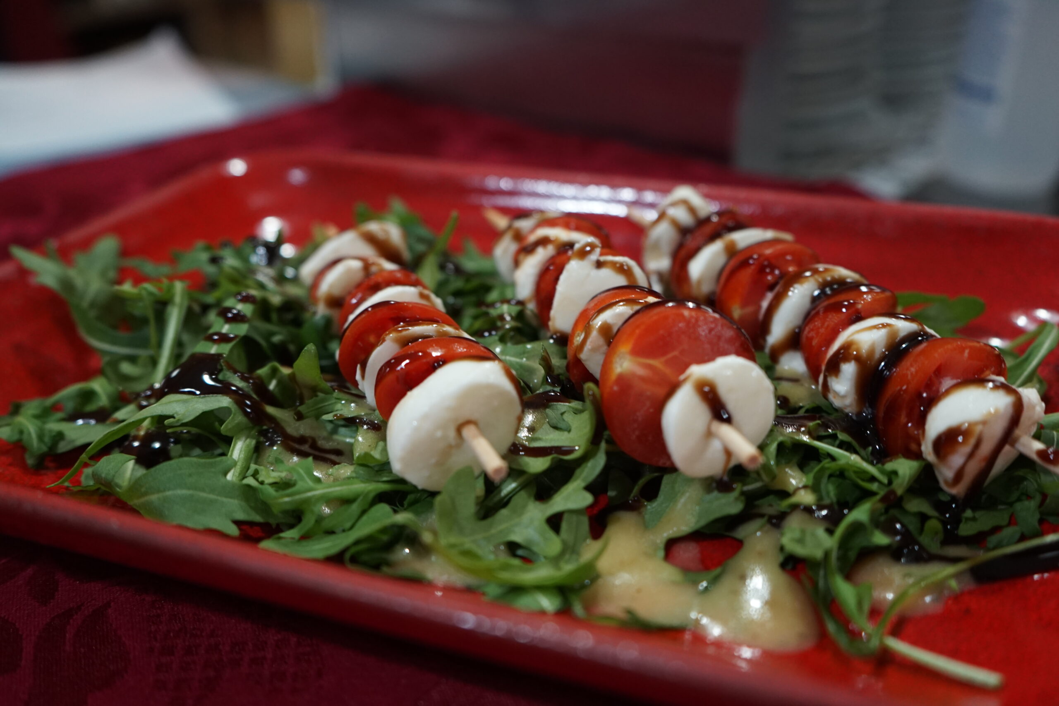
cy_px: 353
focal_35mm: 33
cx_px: 530
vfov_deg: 40.0
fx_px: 971
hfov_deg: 57.2
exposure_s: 1/60
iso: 1250
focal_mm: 33
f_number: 4
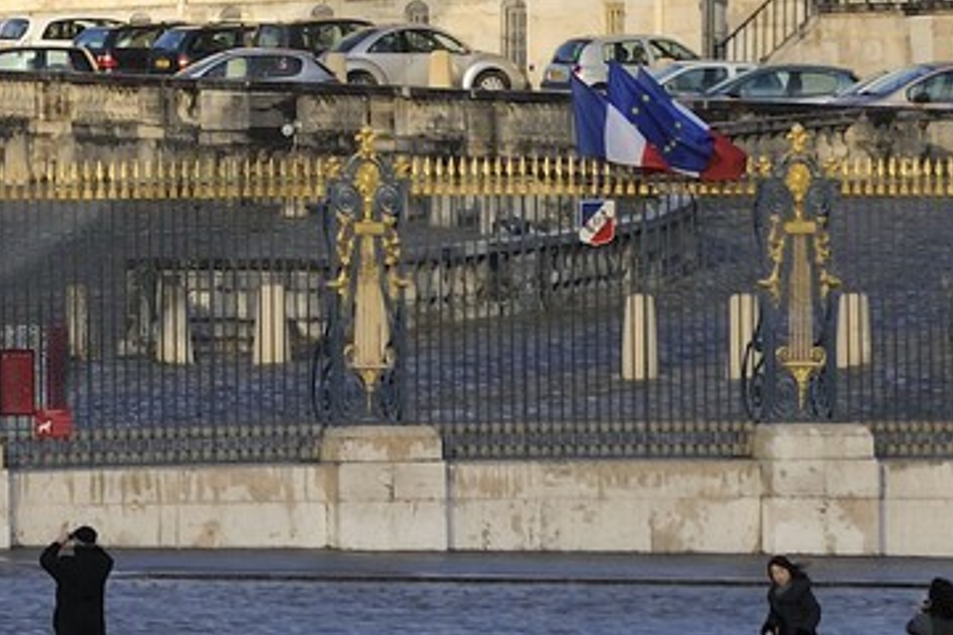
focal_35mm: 577
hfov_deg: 3.6
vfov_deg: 2.4
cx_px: -492
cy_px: -579
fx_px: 15273
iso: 200
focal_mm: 130
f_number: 9
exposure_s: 1/250
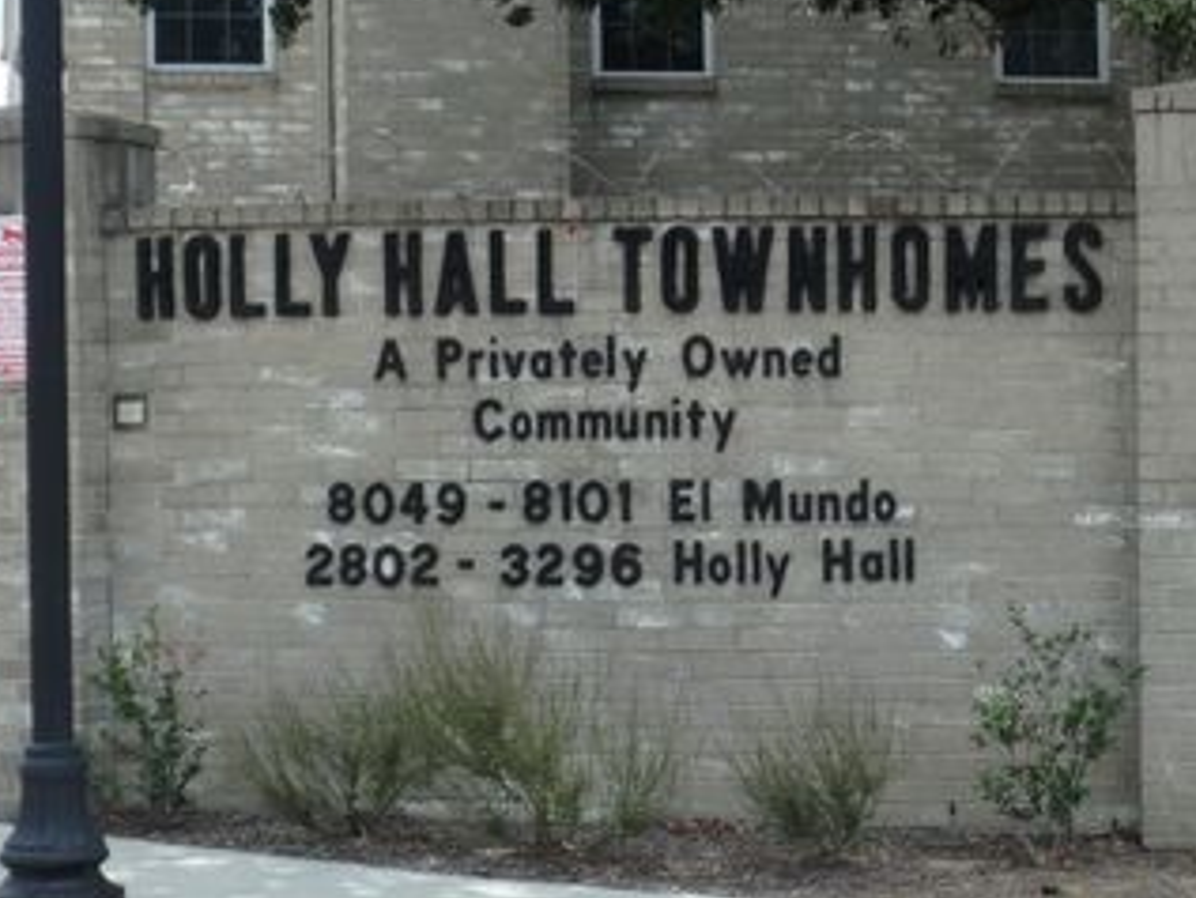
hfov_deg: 21.7
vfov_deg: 16.4
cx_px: 766
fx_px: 3111
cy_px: 526
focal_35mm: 90
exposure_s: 1/400
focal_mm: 10.1
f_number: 5.1
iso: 125
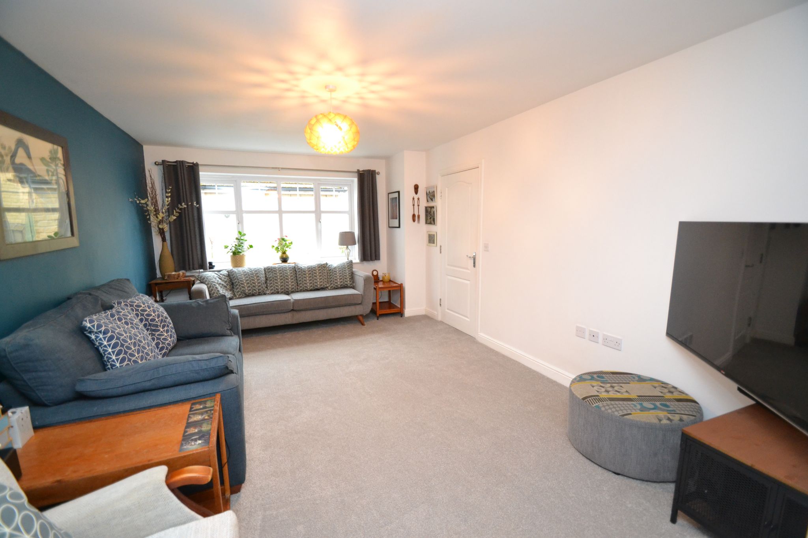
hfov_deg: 100.4
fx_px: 337
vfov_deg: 77.3
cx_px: 404
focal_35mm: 15
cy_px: 269
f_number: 3.5
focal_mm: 10
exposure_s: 1/60
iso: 1800
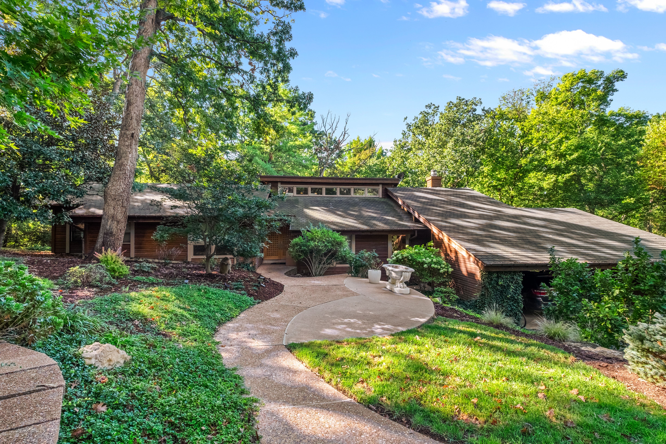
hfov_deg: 100.4
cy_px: 222
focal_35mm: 15
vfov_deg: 77.3
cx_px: 333
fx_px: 277
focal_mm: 10
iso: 500
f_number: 6.4
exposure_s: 1/320
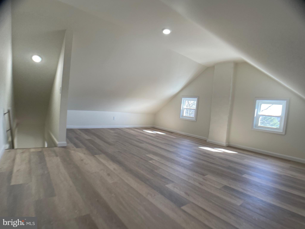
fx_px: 229
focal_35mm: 26
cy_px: 114
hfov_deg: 67.3
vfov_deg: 53.1
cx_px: 152
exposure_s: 1/120
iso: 64
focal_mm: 4.2
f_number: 1.6
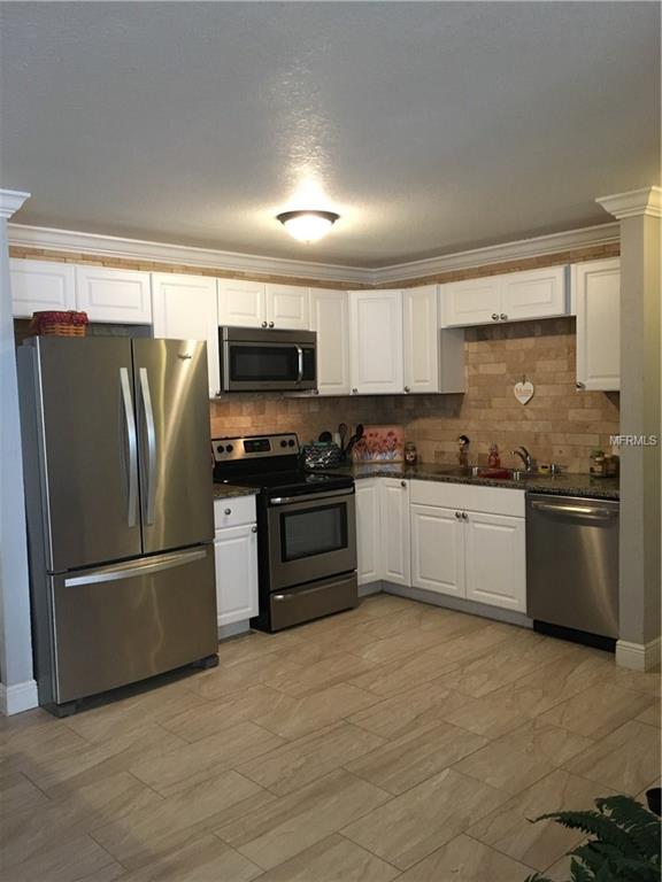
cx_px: 331
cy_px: 441
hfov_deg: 48.2
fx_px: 739
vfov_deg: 61.7
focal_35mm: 29
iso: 200
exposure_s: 1/30
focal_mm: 4.15
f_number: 2.2
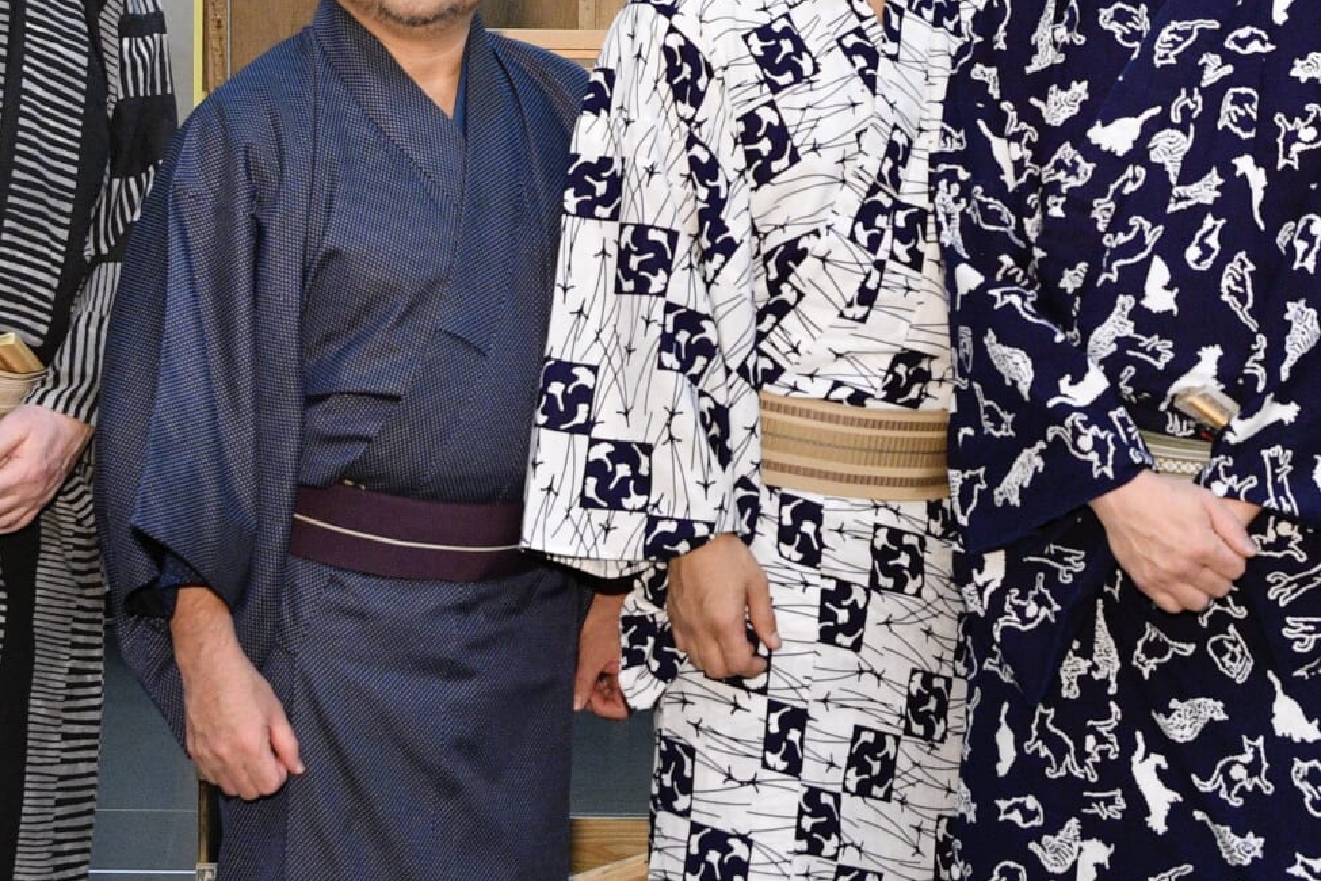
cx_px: 1018
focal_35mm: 84
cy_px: 471
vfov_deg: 16.3
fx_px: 3082
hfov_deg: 23.9
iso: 2000
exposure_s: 1/200
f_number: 5.6
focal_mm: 32
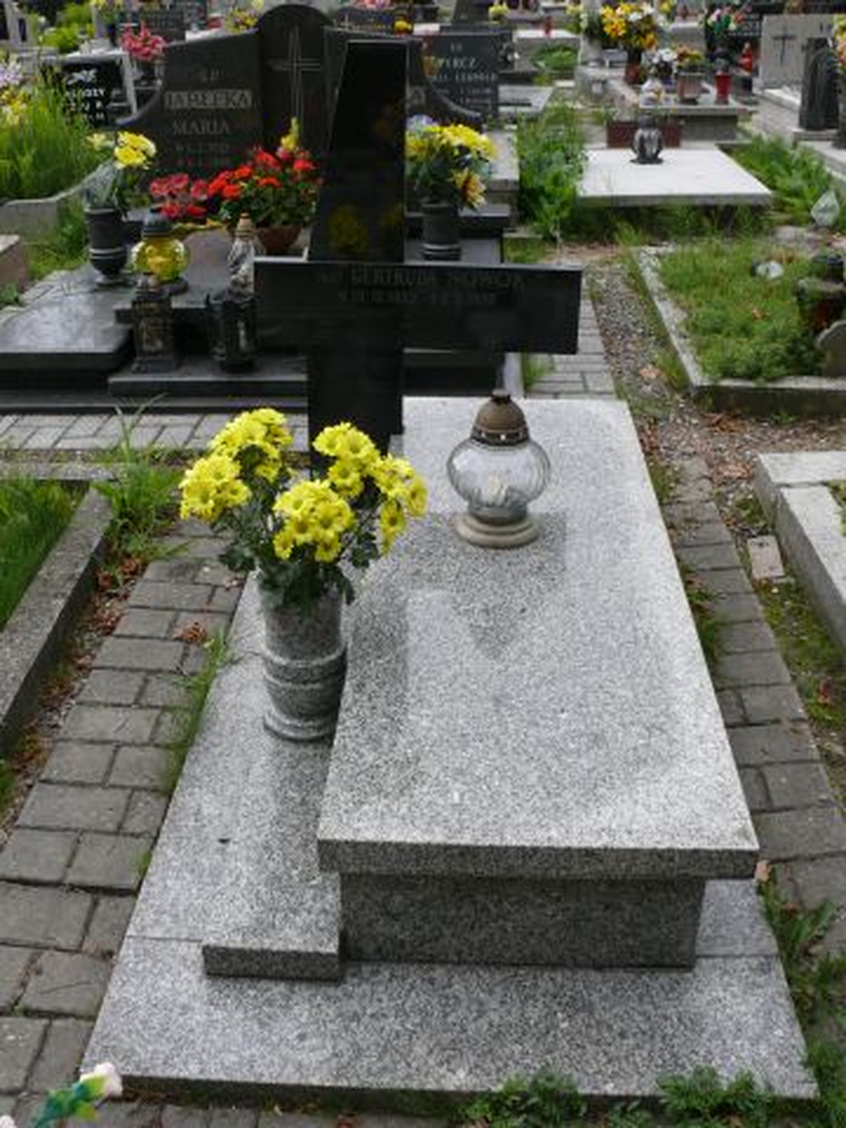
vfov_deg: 52.6
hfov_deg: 40.7
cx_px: 423
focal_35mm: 35
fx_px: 1141
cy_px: 564
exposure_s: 1/200
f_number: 4
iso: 100
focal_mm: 7.4
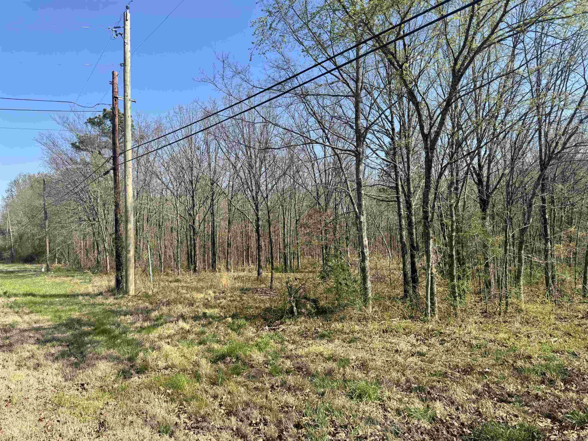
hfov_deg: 71.6
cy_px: 220
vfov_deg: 56.8
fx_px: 408
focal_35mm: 24
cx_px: 294
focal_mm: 6.76
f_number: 1.78
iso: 80
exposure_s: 1/2506
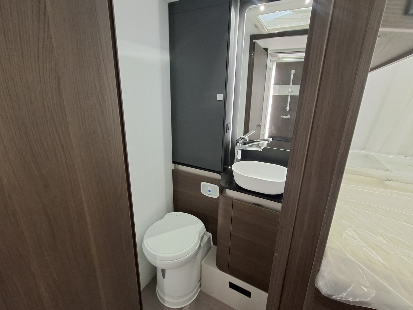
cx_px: 206
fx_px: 179
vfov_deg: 81.7
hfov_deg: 98.2
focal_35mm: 15
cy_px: 150
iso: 320
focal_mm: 1.74
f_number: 2.2
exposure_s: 1/25
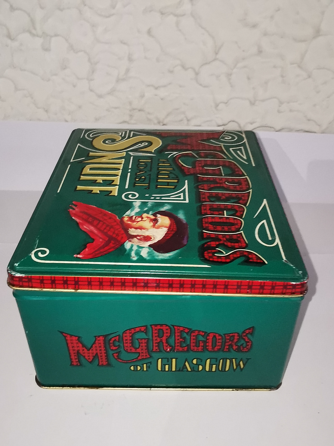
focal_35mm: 34
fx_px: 437
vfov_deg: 54.0
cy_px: 223
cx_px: 167
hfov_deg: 41.8
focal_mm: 2.35
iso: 320
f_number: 2.2
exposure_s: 1/25
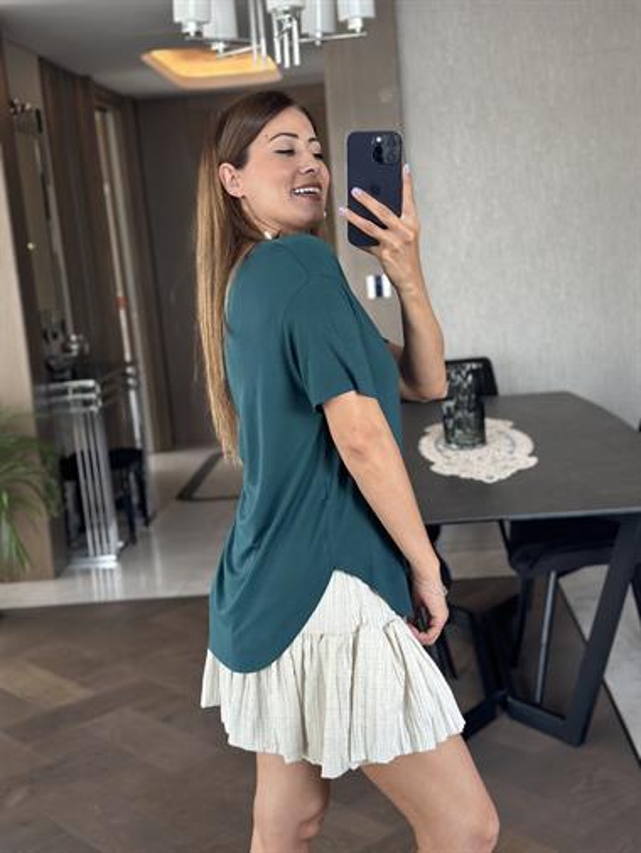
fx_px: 1184
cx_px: 320
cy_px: 426
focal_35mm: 48
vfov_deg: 39.6
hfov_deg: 30.3
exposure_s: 1/60
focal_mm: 6.86
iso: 200
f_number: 1.78
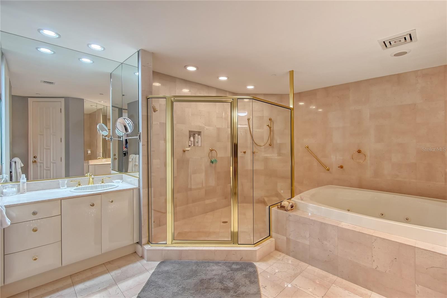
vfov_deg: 77.3
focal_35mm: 15
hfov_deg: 100.4
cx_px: 224
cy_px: 149
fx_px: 186
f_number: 10
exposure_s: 1/640
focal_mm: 10
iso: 1000
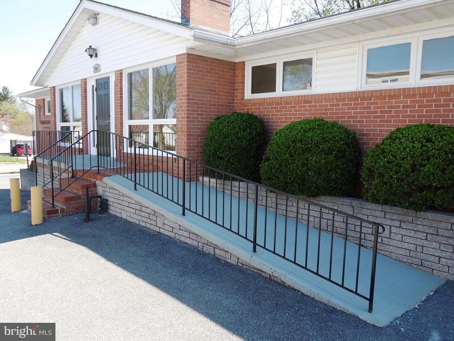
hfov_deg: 63.4
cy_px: 170
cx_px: 227
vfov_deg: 49.7
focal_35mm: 28
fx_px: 367
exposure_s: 1/250
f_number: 3.5
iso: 100
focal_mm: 5
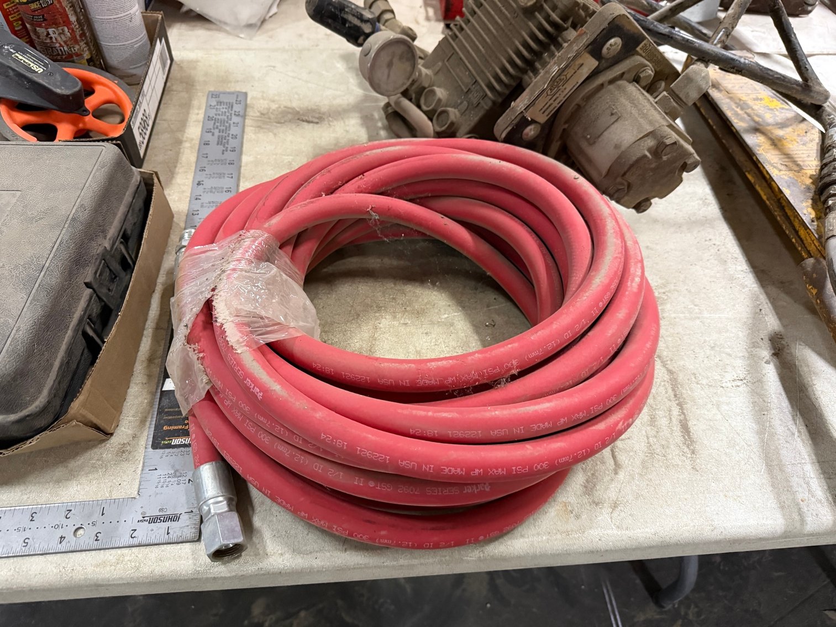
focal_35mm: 24
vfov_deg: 56.8
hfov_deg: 71.6
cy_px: 314
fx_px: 580
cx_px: 418
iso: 640
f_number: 1.78
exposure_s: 1/60
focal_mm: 6.76
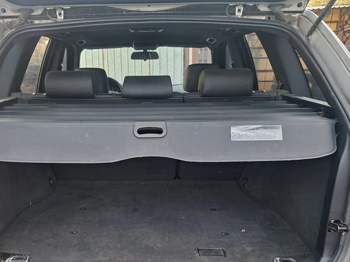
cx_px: 125
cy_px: 188
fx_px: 354
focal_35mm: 35
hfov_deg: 51.9
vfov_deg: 39.8
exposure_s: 1/100
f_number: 1.8
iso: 50
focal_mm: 5.54
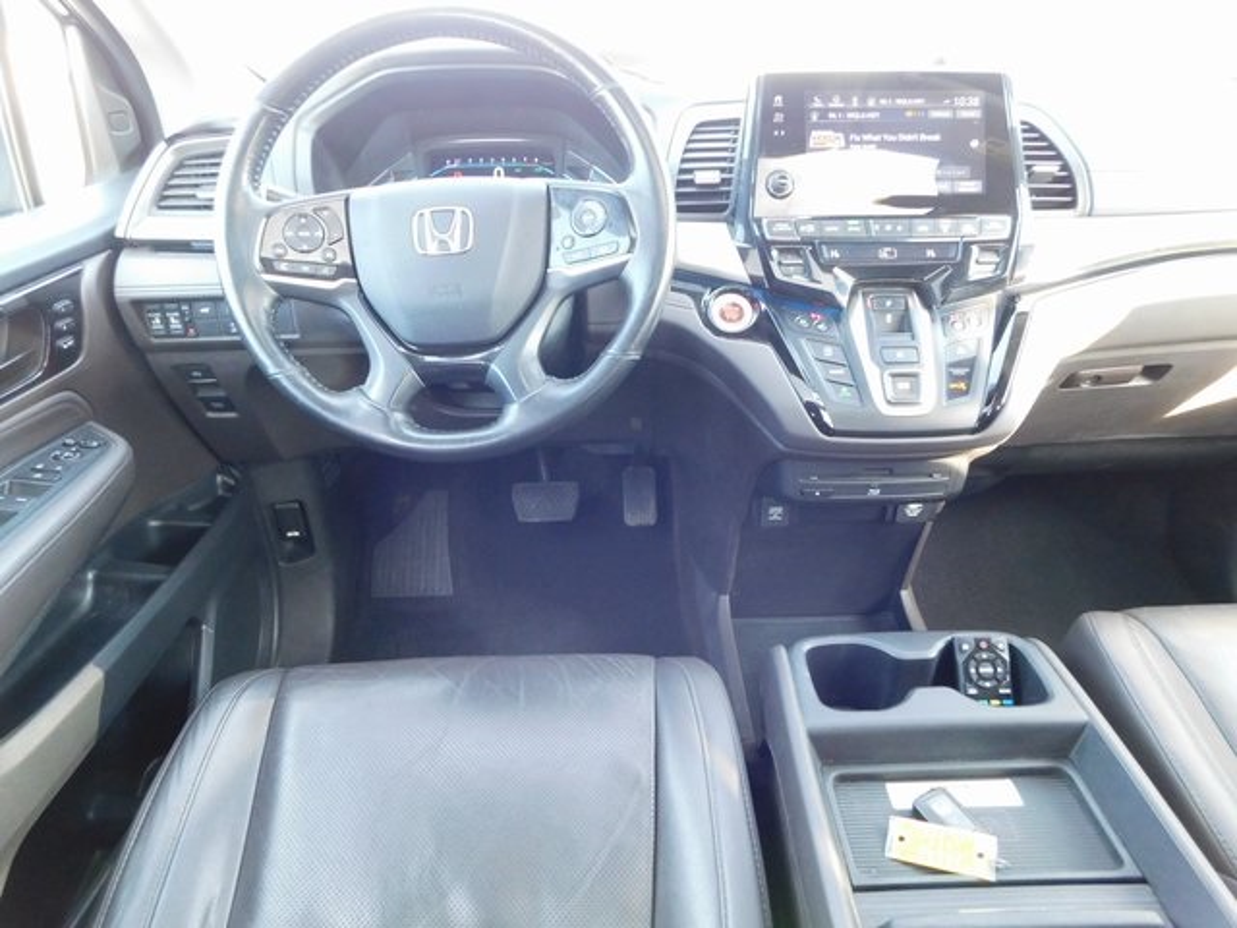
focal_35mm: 23
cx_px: 618
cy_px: 464
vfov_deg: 58.9
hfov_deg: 73.9
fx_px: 822
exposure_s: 1/30
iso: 360
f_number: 3
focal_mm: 4
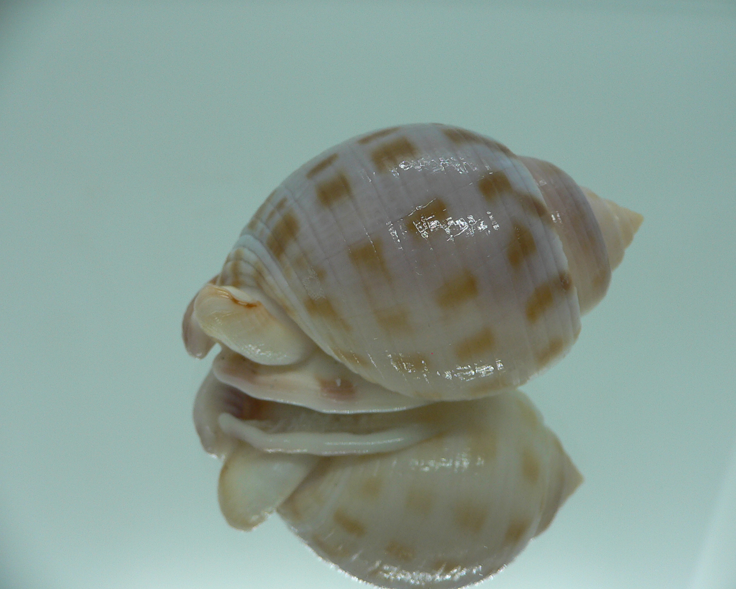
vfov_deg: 40.1
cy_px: 295
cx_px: 388
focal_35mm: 37
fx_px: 806
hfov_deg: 49.1
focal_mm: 4.6
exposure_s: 1/60
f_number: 2.8
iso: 80
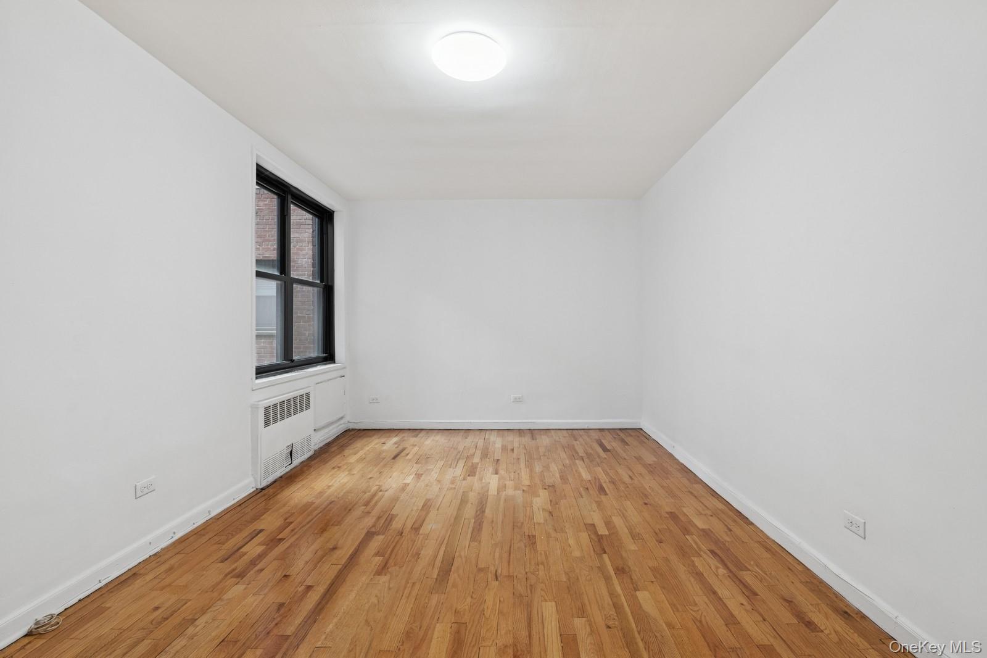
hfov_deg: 100.4
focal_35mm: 15
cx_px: 494
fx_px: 411
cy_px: 329
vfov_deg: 77.3
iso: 640
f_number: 14
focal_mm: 15
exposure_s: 1/8
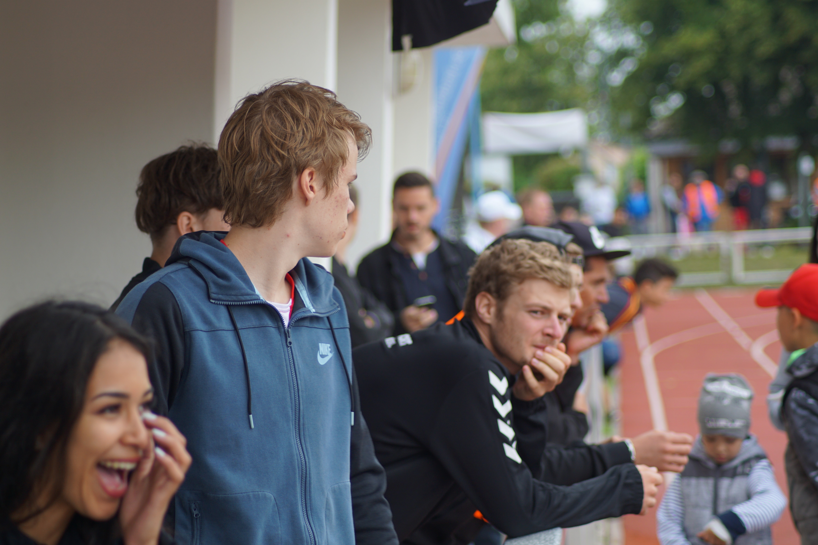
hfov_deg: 13.7
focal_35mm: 150
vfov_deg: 9.1
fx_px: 3408
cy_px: 272
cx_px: 409
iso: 125
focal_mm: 100
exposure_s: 1/160
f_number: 4
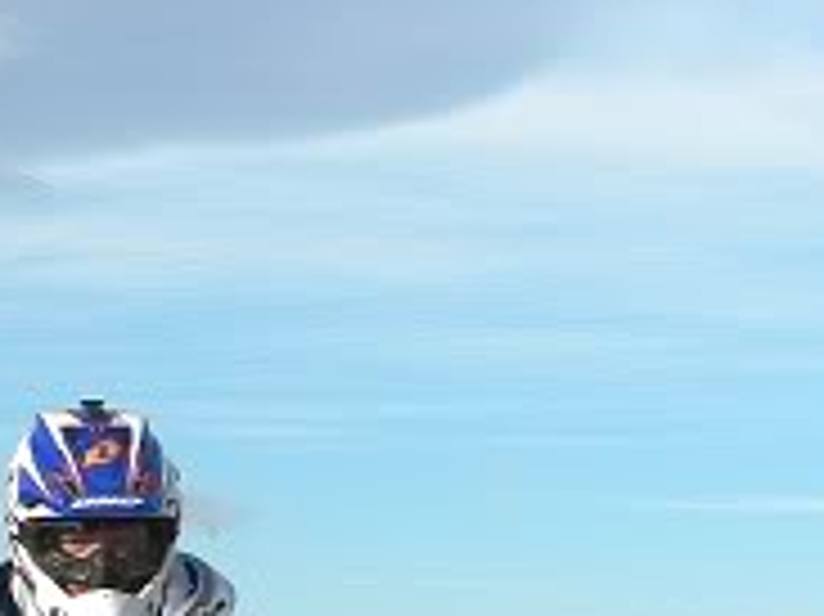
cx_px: 666
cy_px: 1156
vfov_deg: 8.7
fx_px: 3854
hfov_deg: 12.2
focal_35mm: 162
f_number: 10
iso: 90
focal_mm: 6.6
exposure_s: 1/130
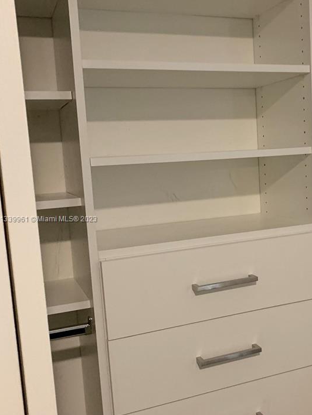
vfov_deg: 42.9
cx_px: 253
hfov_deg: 31.9
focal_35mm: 44
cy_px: 219
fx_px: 529
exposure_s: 1/30
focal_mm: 4.25
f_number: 1.8
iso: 500
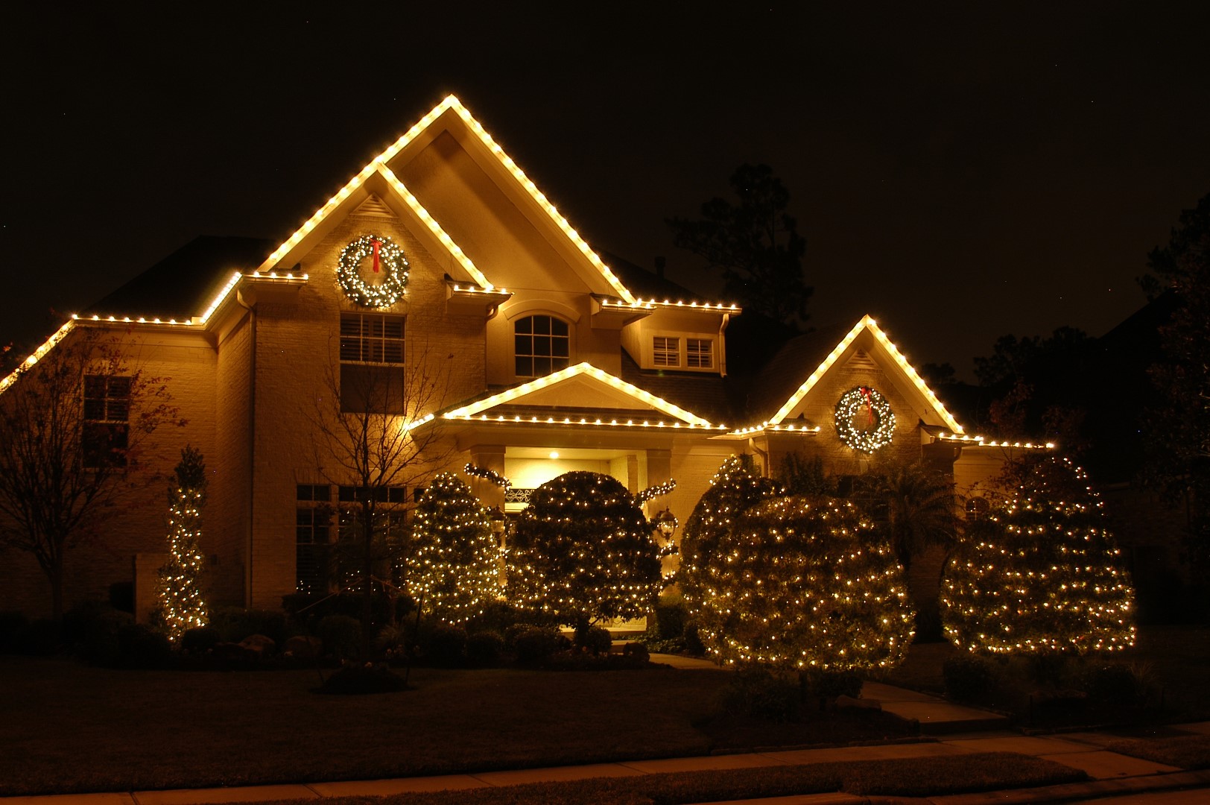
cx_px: 605
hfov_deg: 46.4
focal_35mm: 42
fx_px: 1410
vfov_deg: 31.8
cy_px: 402
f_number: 4
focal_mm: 28
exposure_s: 1.6
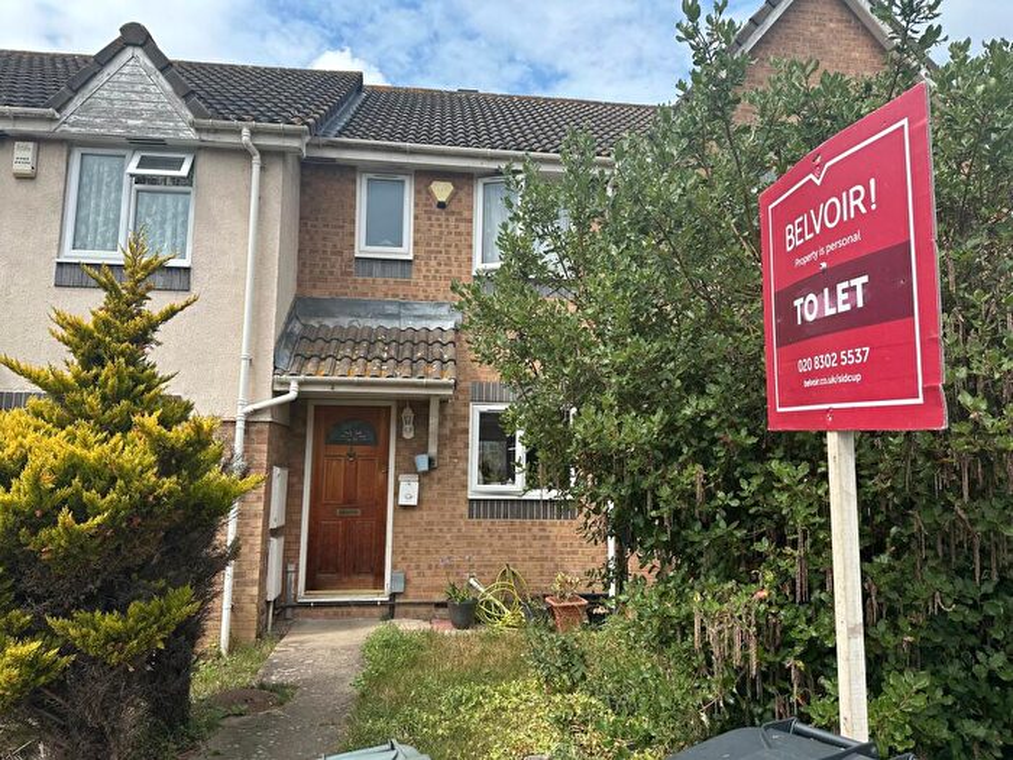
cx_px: 506
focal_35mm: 24
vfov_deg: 56.8
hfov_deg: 71.6
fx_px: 702
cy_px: 380
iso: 80
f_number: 1.78
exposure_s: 1/3058
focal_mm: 6.86
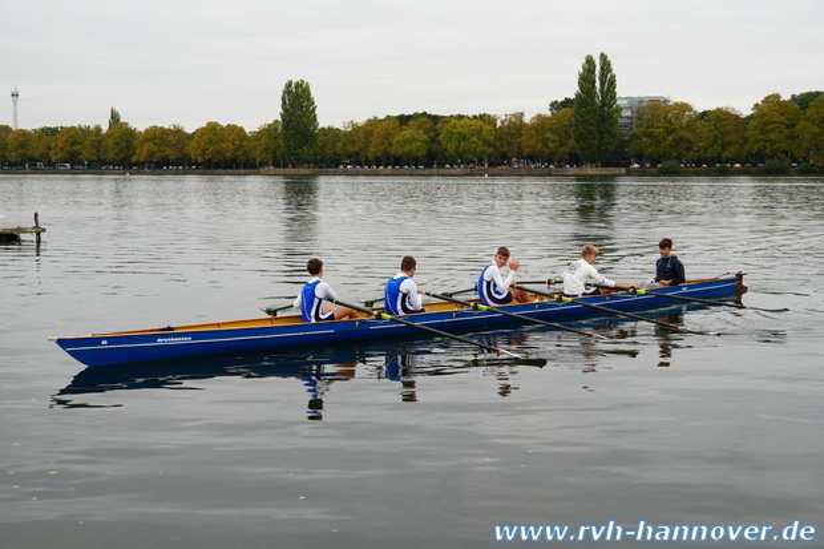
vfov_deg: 28.1
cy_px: 274
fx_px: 1098
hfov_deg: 41.1
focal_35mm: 48
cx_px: 412
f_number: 5.6
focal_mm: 32
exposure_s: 1/80
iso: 100
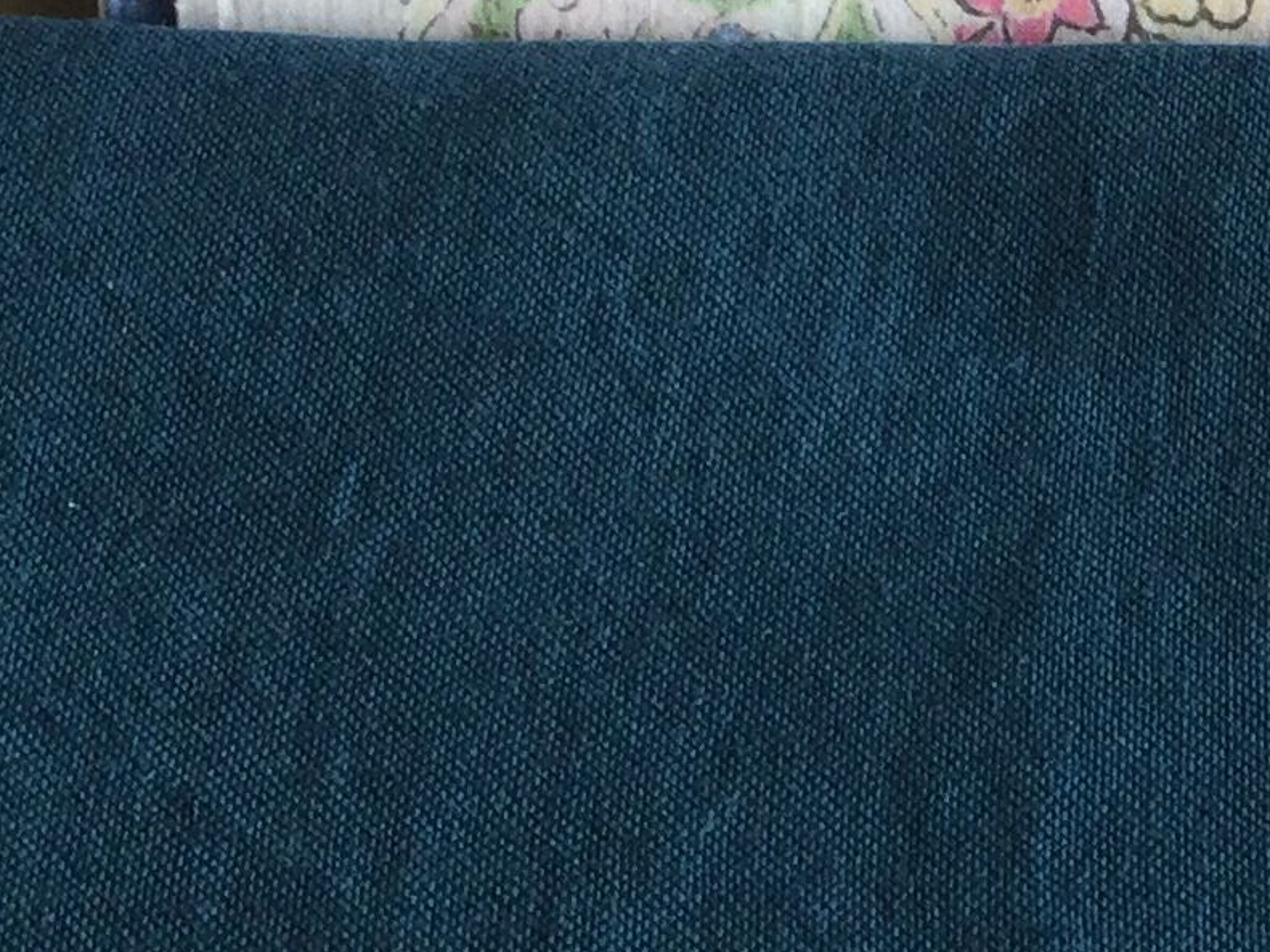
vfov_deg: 11.6
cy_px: 279
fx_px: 4695
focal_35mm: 128
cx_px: 1671
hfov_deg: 14.7
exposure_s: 1/100
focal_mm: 3.3
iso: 32
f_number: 2.4
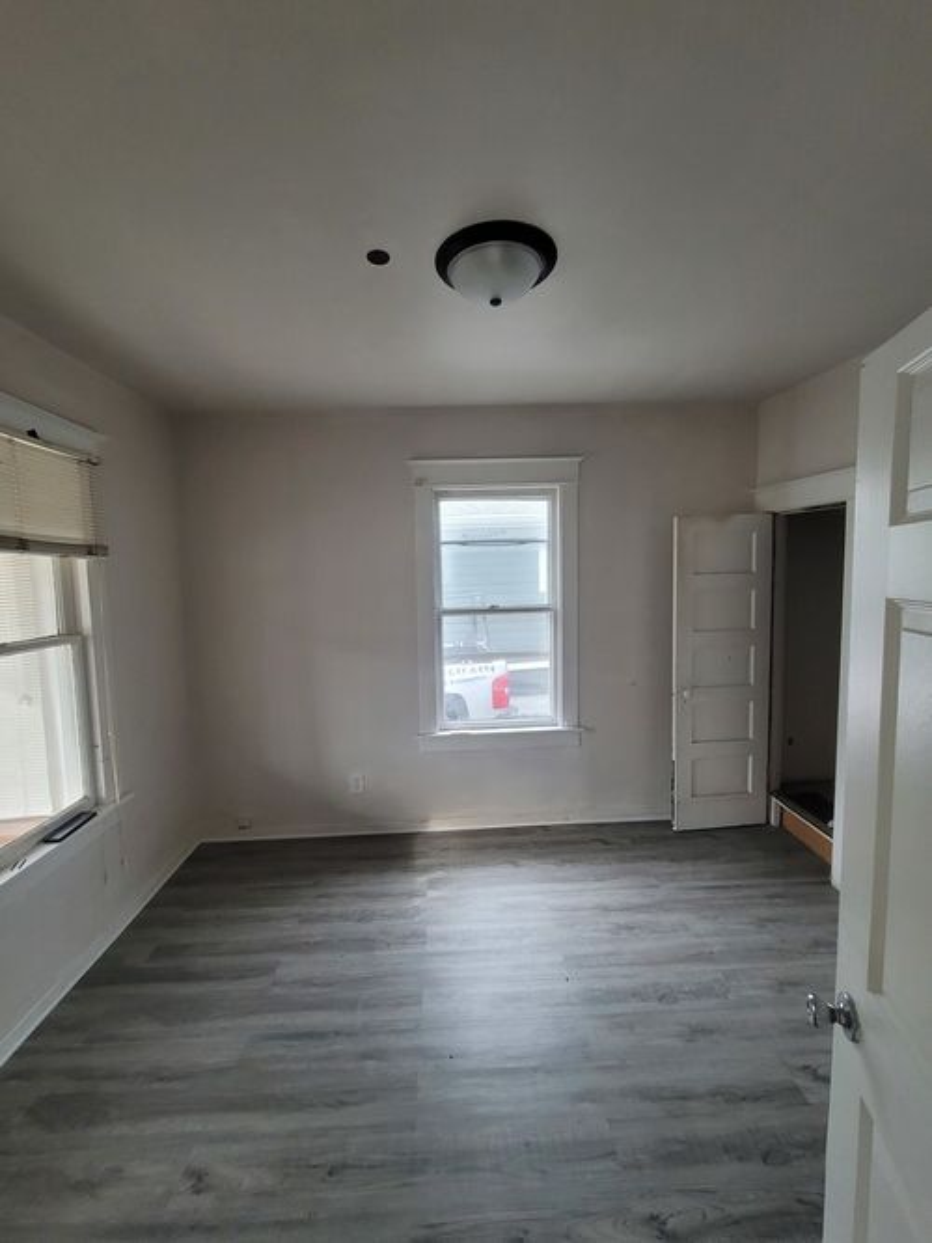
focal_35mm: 13
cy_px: 622
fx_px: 467
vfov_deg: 106.2
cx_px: 466
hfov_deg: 89.9
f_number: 2.2
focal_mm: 2.2
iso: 200
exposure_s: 1/60
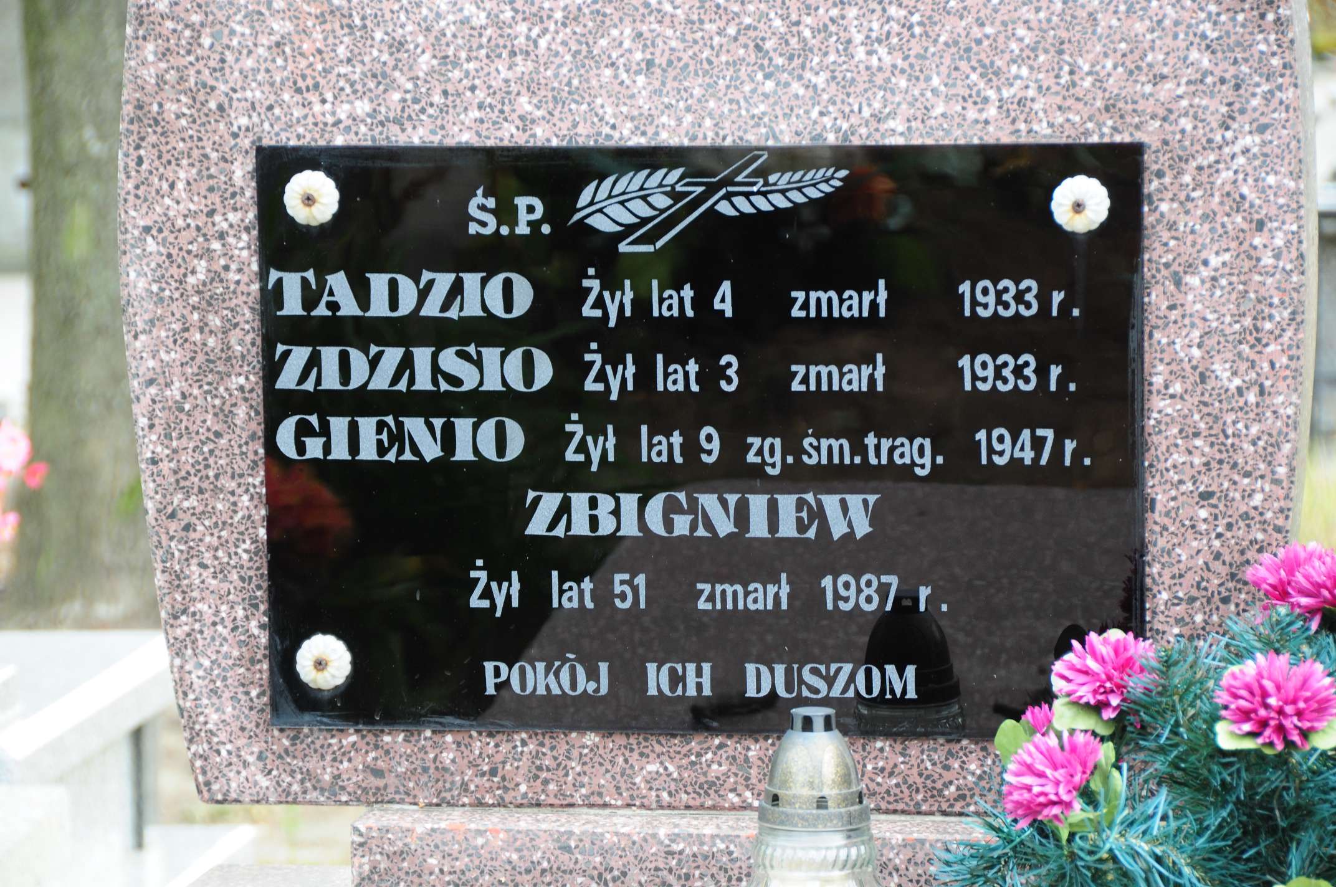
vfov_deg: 7.0
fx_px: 7228
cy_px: 444
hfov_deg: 10.6
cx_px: 668
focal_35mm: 195
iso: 250
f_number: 7.1
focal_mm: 130
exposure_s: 1/50
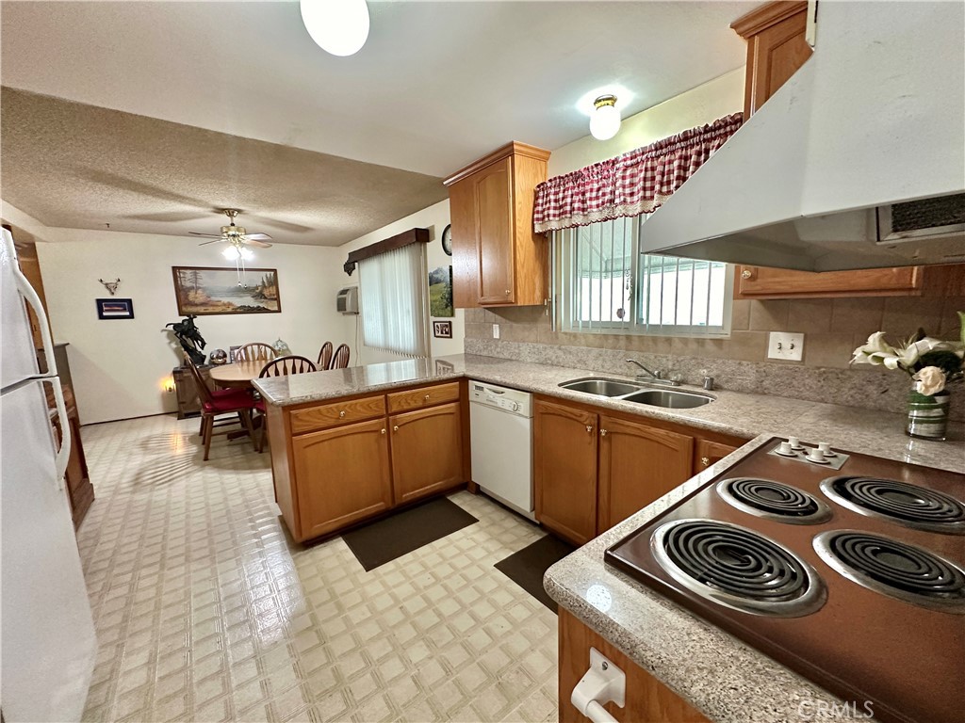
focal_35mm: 14
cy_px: 362
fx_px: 390
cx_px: 482
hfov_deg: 102.1
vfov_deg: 85.7
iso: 320
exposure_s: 1/60
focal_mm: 2.22
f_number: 2.2
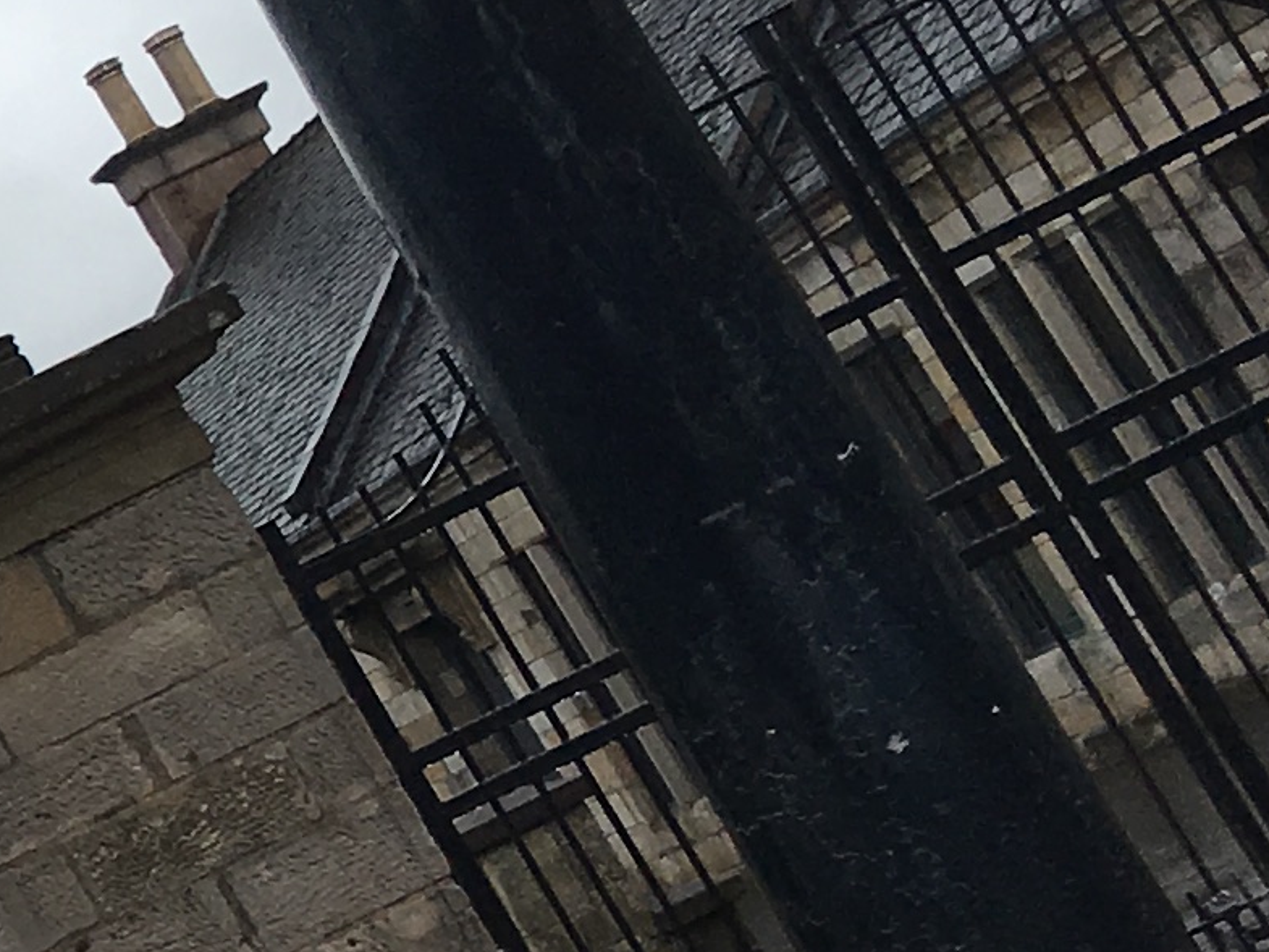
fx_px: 5463
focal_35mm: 149
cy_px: 721
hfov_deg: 11.1
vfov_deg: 9.9
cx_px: -1793
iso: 25
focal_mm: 4.15
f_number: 2.2
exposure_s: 1/769
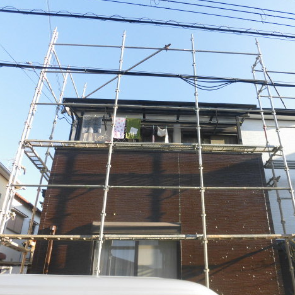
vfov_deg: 55.6
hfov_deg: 55.2
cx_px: 179
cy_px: 149
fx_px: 280
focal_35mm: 29
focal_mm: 4.3
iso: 100
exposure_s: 1/320
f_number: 3.1
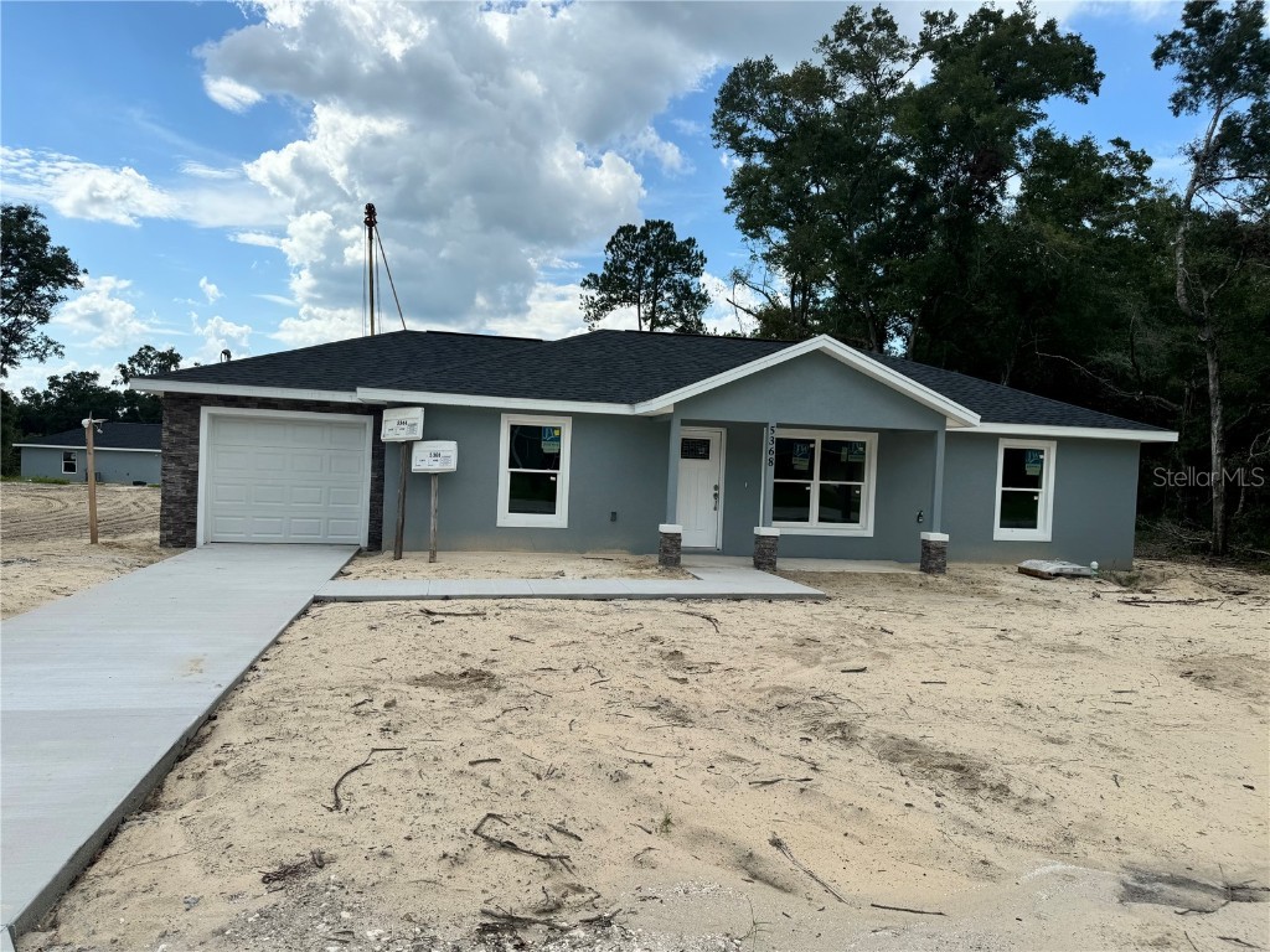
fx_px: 881
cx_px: 635
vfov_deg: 56.8
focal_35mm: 24
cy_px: 476
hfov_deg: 71.6
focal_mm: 6.76
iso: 80
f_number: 1.78
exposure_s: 1/6410
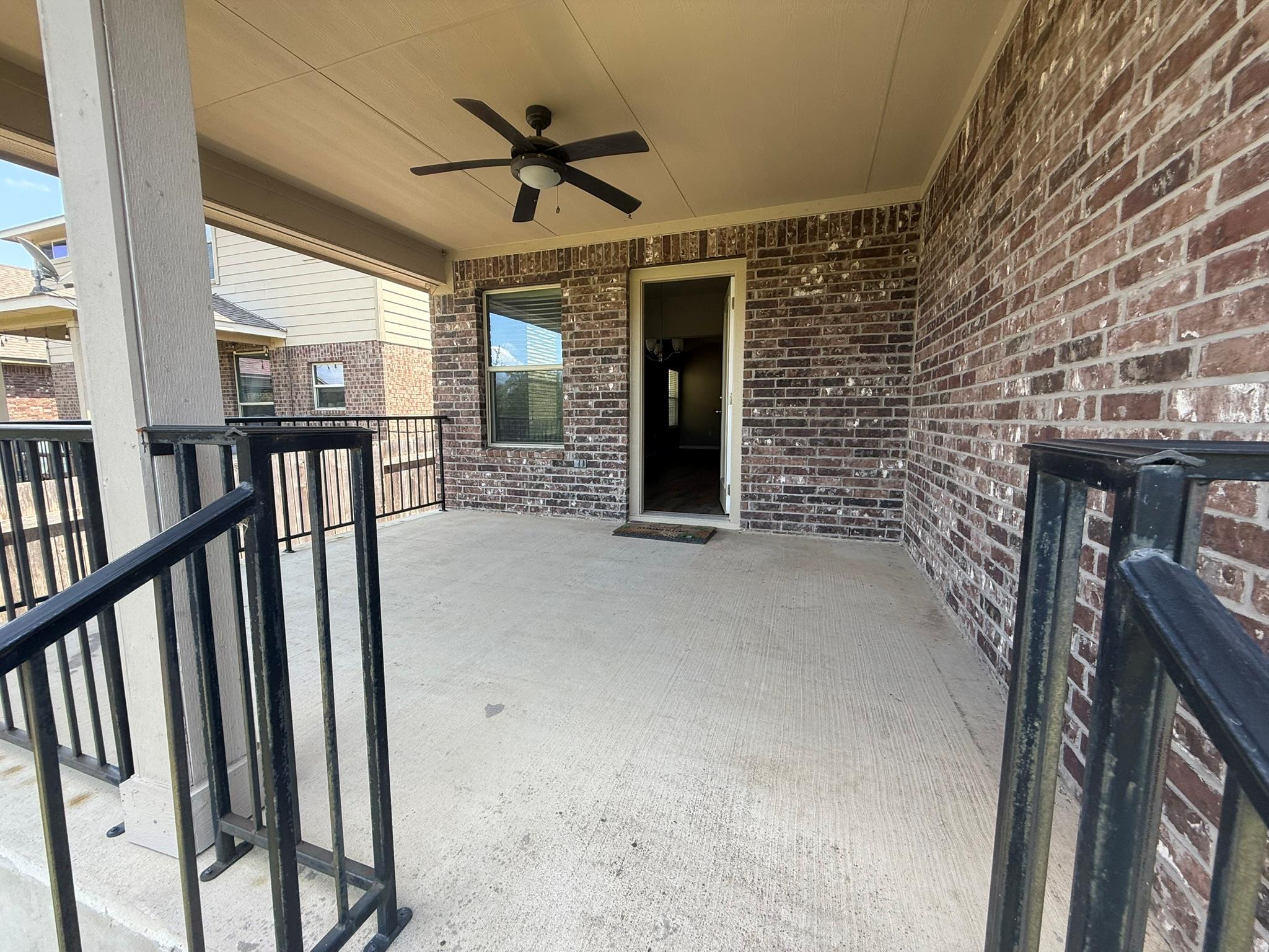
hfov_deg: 102.1
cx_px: 634
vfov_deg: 85.7
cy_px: 476
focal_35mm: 14
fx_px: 513
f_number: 2.2
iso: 50
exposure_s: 1/189
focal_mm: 2.22
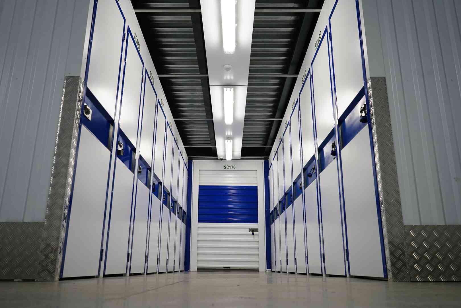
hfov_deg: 63.7
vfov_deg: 45.0
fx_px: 371
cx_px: 230
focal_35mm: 29
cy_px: 154
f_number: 5.6
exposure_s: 1/60
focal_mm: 29
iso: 1250
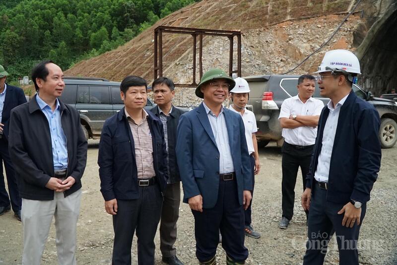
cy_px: 132
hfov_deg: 60.3
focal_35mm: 31
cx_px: 198
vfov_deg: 42.3
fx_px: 342
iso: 1600
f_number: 4
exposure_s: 1/2000
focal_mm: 21
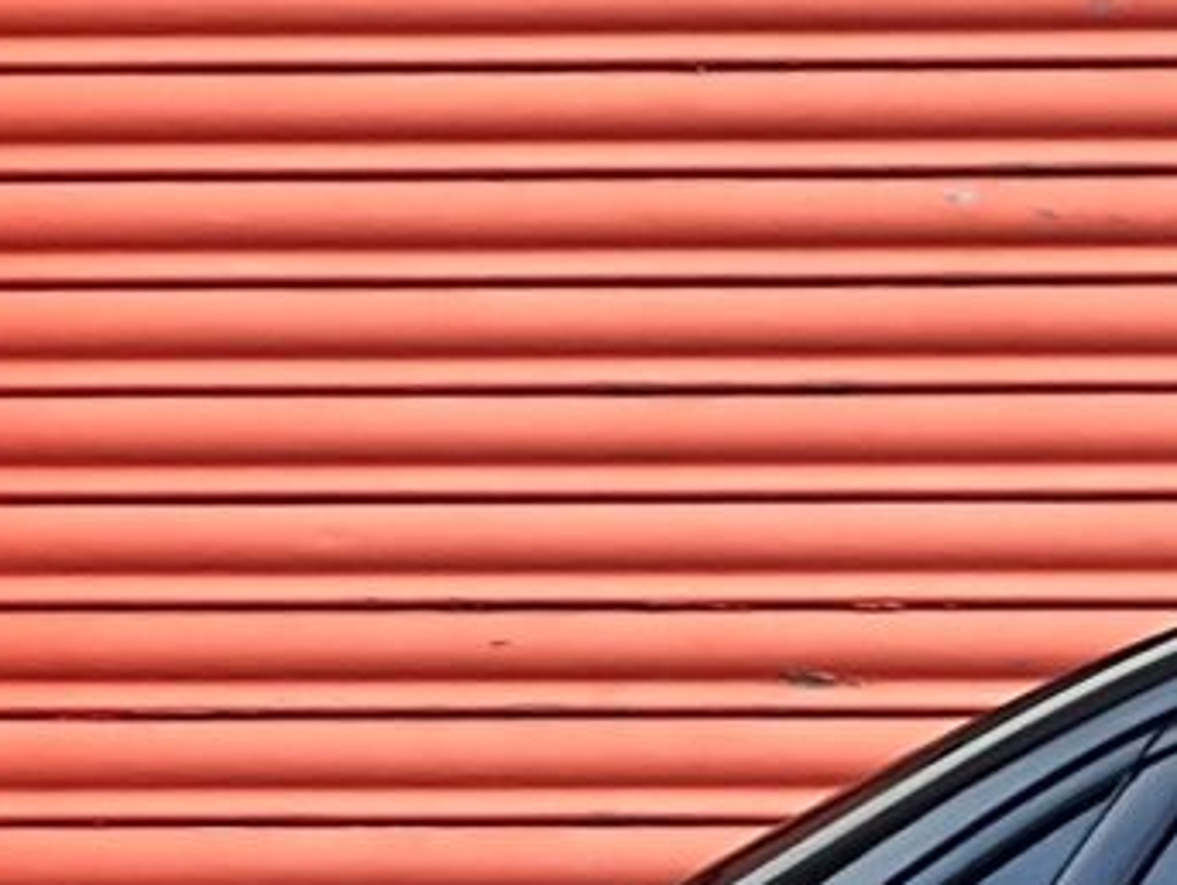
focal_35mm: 574
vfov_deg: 2.6
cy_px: 768
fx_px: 19537
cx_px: 3854
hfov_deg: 3.4
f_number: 2.8
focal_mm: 9
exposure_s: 1/163
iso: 32
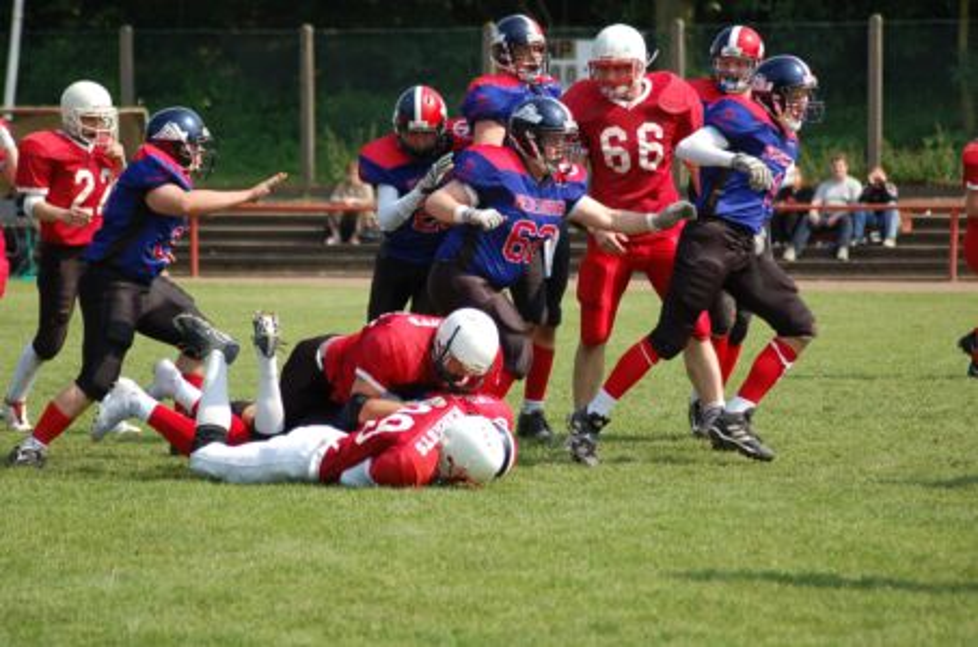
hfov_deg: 10.2
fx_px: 5490
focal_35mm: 202
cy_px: 324
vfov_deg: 6.8
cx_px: 489
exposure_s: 1/1000
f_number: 4.5
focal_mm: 135
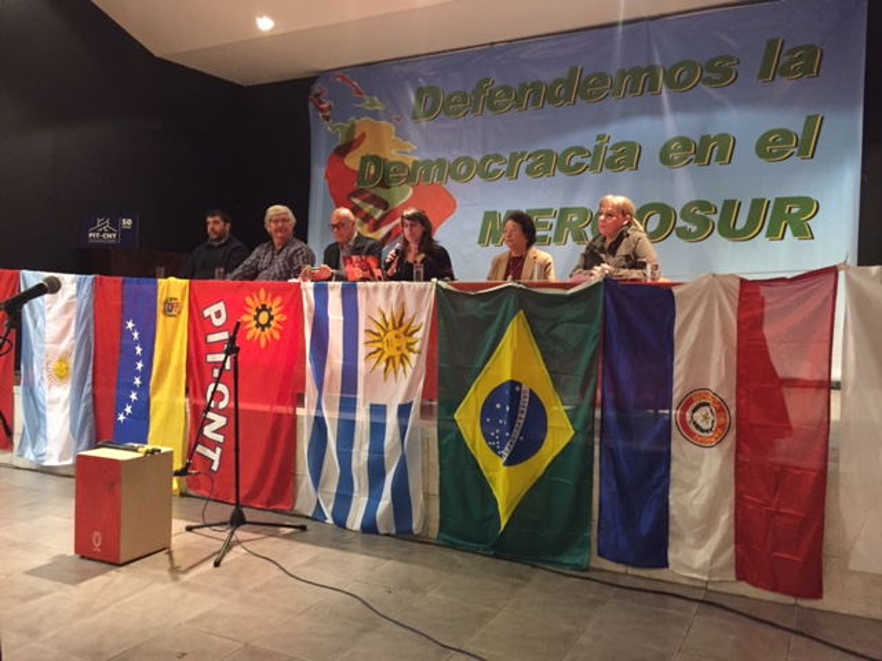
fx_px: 739
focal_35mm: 29
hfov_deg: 61.7
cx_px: 441
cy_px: 330
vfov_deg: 48.2
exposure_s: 1/17
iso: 320
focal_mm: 4.15
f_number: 2.2
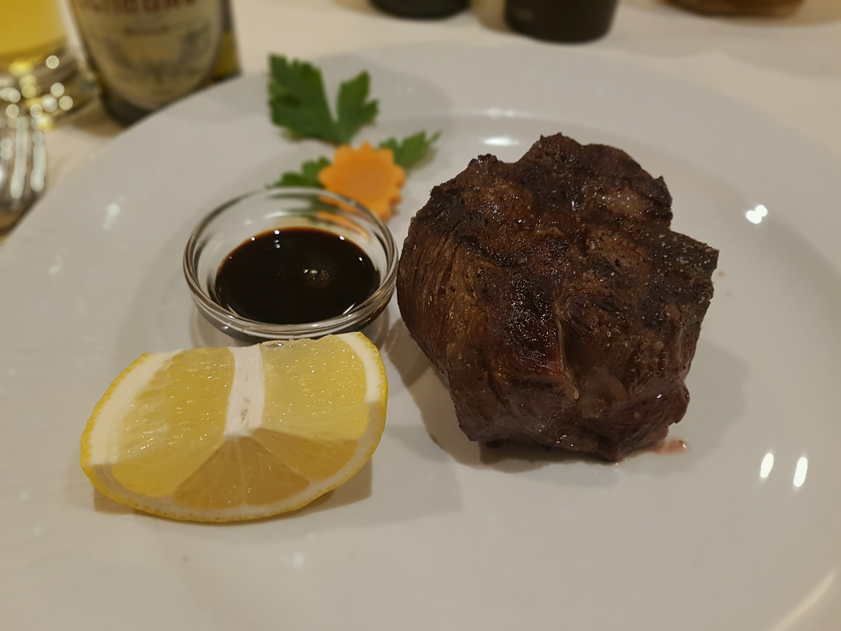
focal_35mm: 26
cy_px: 316
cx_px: 420
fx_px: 632
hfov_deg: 67.3
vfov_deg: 53.1
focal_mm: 4.2
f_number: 1.7
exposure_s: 1/10
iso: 250
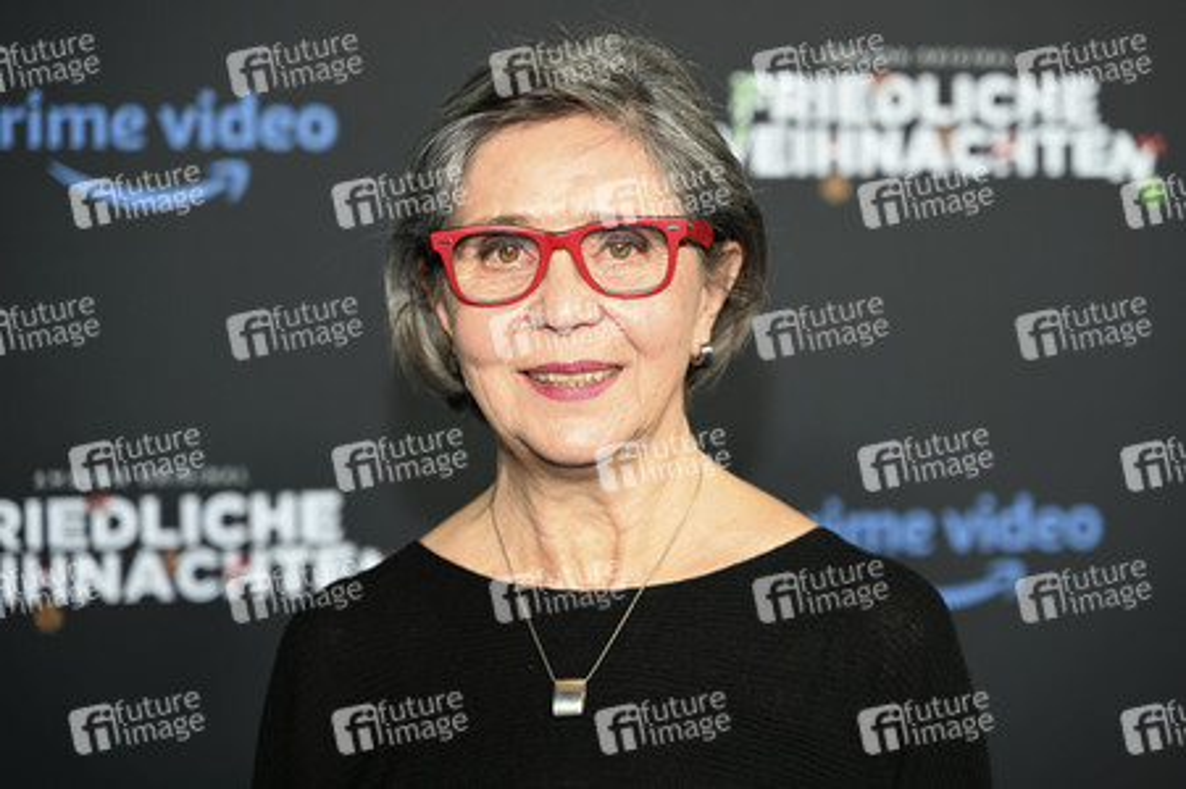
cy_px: 394
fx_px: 2469
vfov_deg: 18.2
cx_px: 593
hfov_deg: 27.0
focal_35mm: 75
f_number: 2.8
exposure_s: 1/125
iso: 400
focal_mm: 75
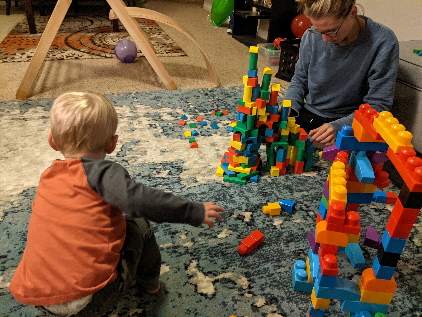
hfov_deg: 65.3
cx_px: 211
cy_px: 158
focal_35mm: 27
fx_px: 329
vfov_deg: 51.4
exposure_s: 1/30
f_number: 1.8
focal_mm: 4.44
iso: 530
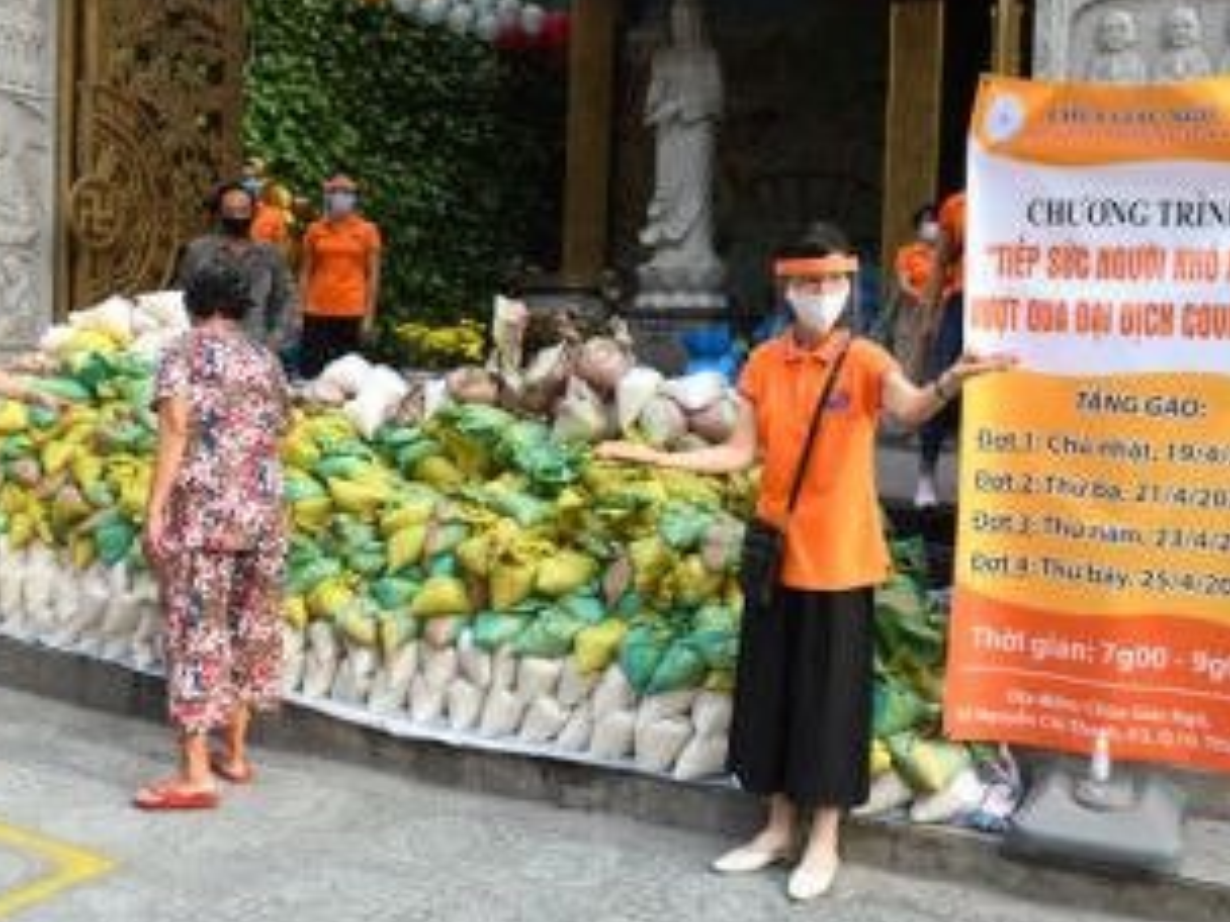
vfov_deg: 37.7
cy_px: 398
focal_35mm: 38
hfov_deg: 48.9
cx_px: 566
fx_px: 1350
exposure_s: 1/125
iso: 500
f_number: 4
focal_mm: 24
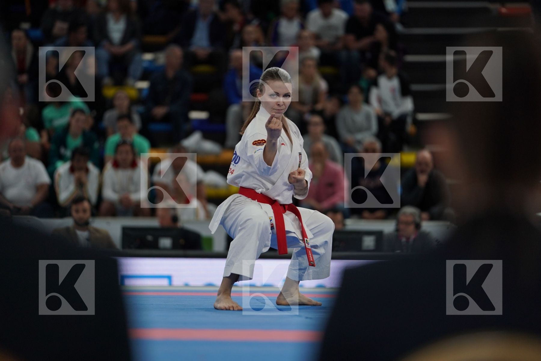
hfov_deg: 10.3
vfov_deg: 6.9
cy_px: 180
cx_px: 270
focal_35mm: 200
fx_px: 3005
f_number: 2.8
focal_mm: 200
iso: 500
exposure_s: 1/500
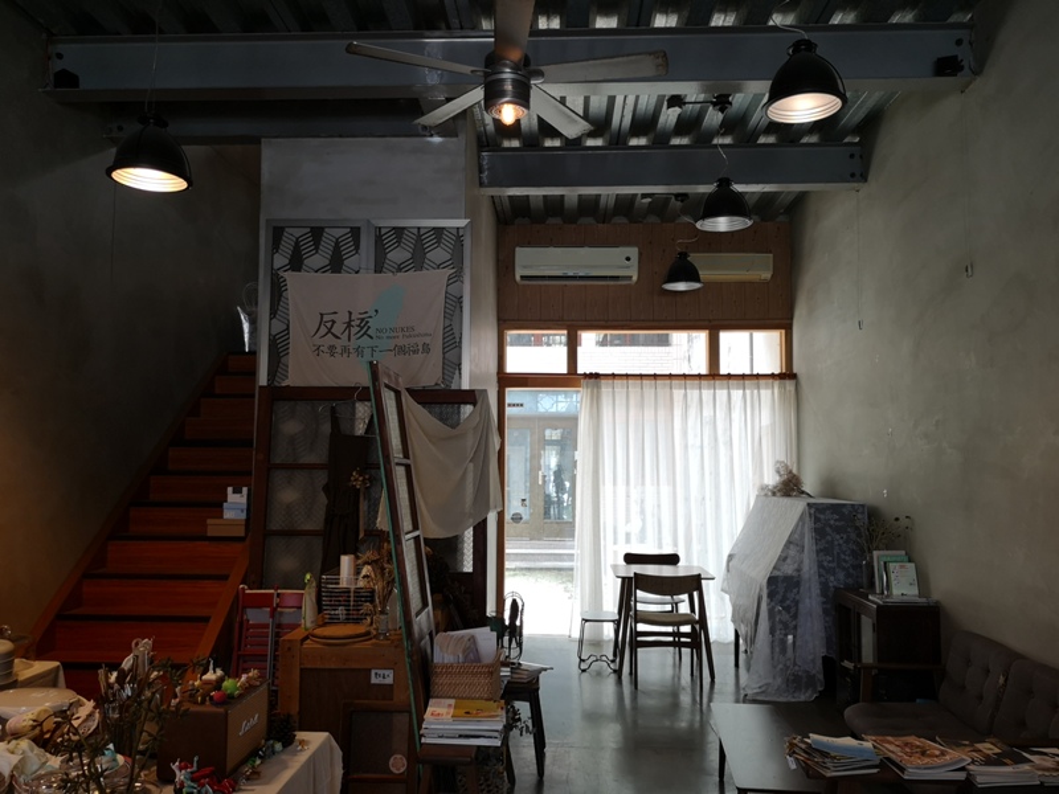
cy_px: 397
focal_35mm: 27
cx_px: 530
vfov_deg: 51.4
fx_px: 826
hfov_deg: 65.3
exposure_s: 1/60
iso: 100
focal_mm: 3.95
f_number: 1.8
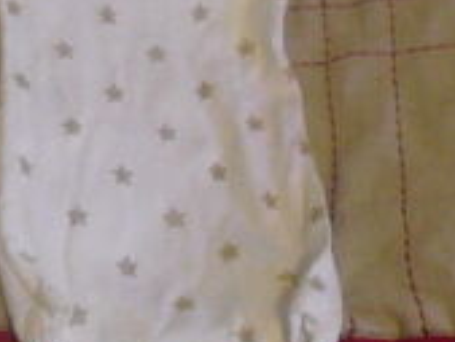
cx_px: 137
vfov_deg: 14.4
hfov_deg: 19.2
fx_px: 1342
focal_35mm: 102
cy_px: 48
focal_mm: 6.3
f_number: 3.1
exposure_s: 1/30
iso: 800
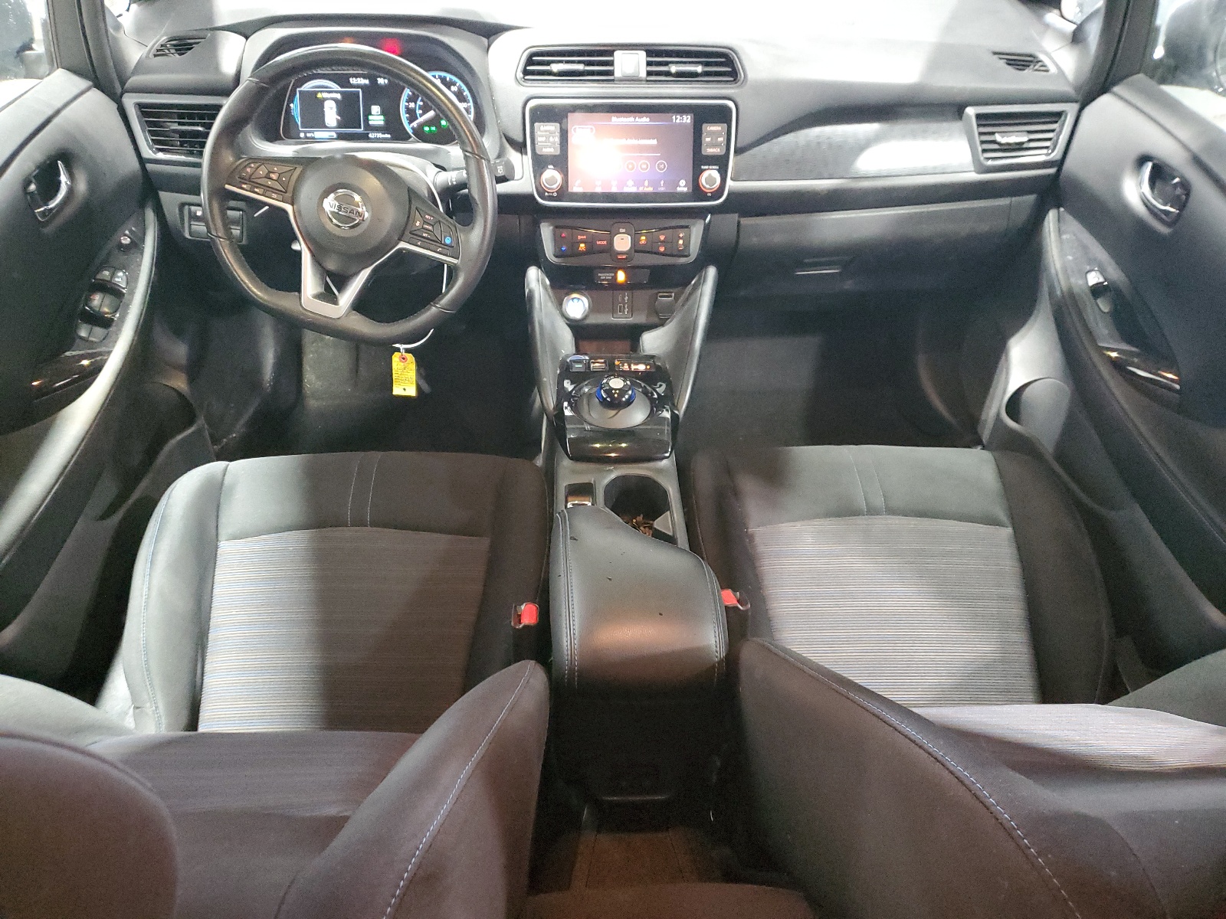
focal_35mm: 26
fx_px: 921
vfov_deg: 53.1
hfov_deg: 67.3
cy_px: 460
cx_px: 613
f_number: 1.5
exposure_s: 1/15
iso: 590
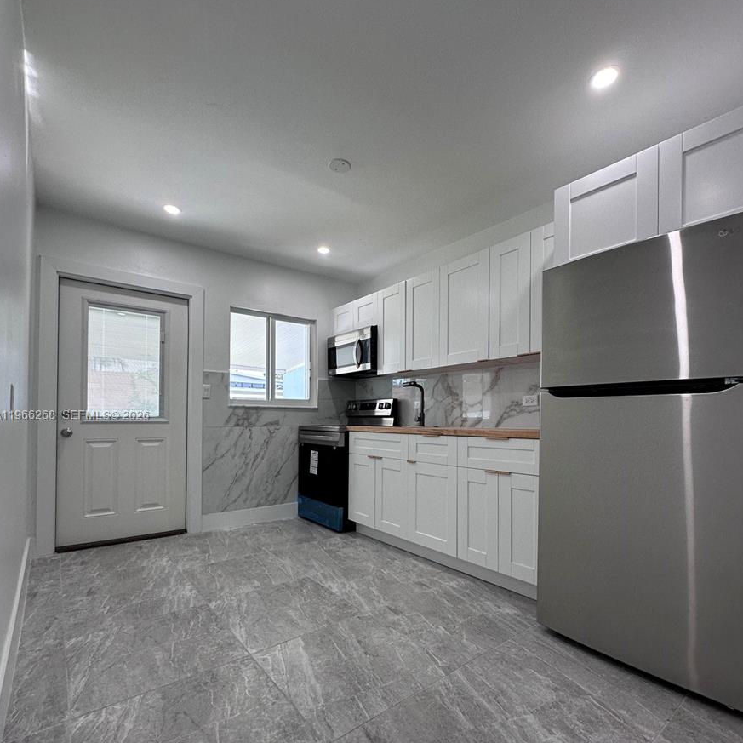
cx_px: 374
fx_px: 413
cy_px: 416
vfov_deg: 83.6
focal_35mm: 17
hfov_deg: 84.0
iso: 100
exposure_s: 1/120
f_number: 2.2
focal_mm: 2.22
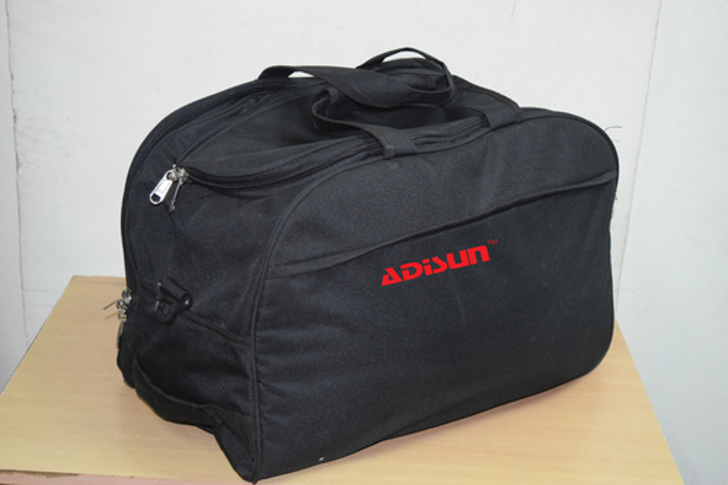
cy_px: 242
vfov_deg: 23.8
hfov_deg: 35.1
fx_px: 1152
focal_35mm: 57
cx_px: 364
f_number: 4.8
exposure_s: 1/60
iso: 3200
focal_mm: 38
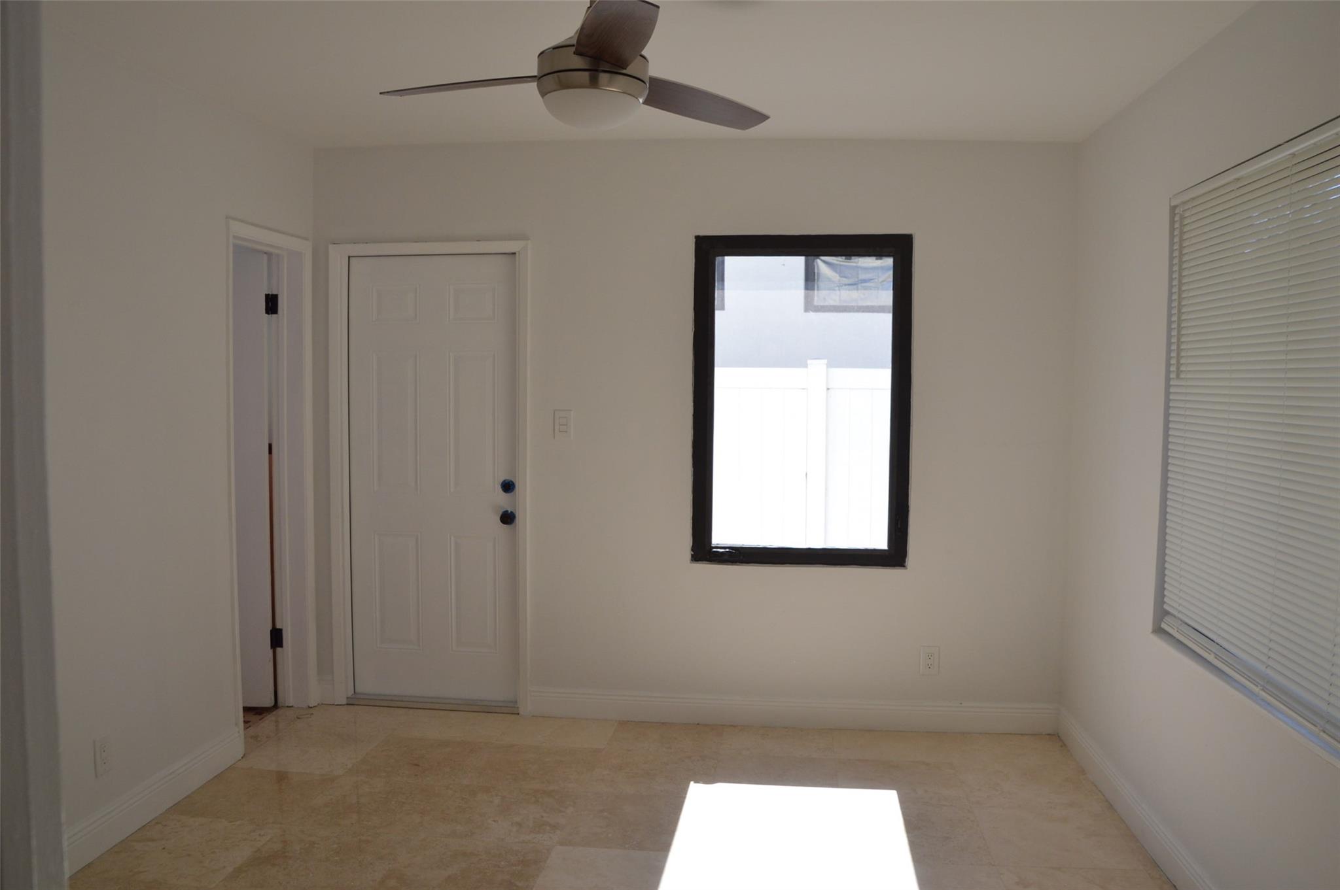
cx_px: 670
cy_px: 445
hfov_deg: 67.4
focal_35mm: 27
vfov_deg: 47.8
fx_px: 1004
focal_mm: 18
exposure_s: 1/160
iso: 400
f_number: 9
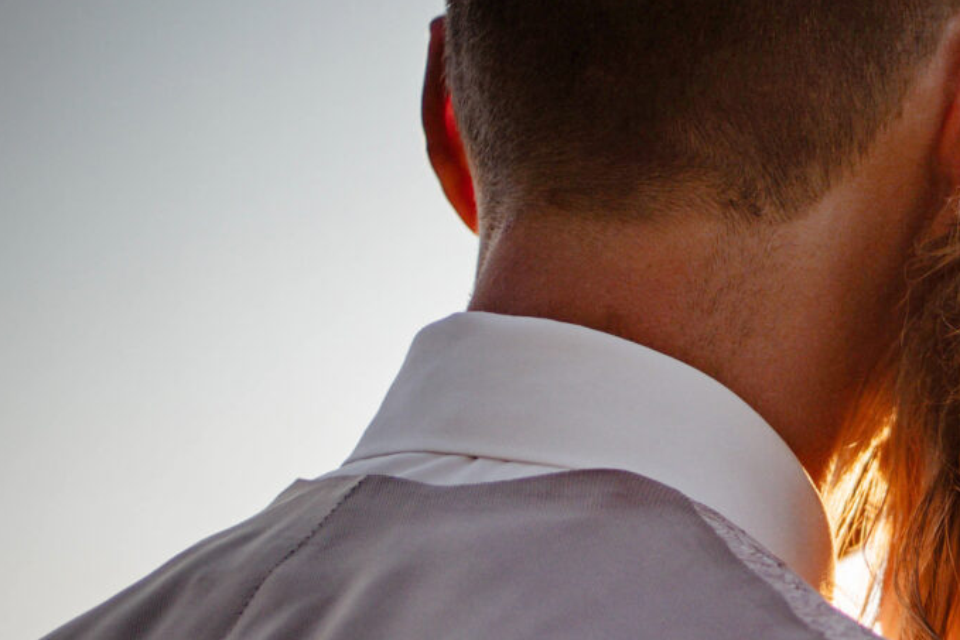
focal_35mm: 132
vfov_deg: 10.1
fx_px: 3521
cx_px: 1588
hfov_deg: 14.2
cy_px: 874
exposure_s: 1/2000
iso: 50
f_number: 2
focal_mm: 35
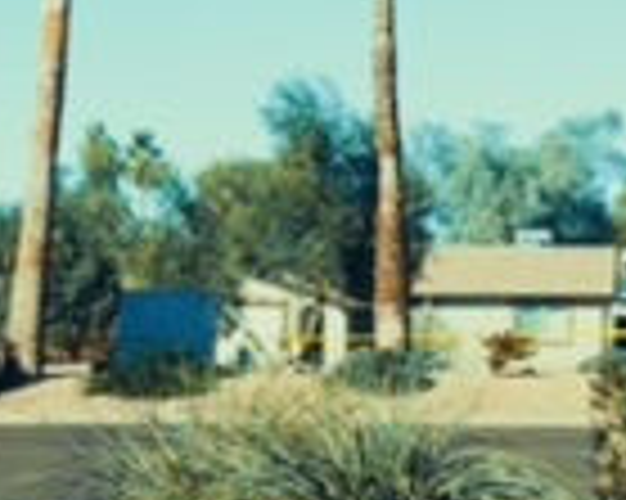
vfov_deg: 16.8
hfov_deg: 23.5
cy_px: -297
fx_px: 1500
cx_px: 414
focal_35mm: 81
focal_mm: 6.76
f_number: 1.78
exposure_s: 1/3021
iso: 80
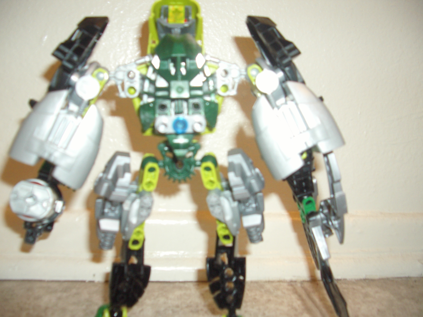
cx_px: 212
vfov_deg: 40.7
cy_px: 158
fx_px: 428
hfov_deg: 52.6
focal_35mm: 35
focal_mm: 5.8
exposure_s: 1/60
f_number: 2.6
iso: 100
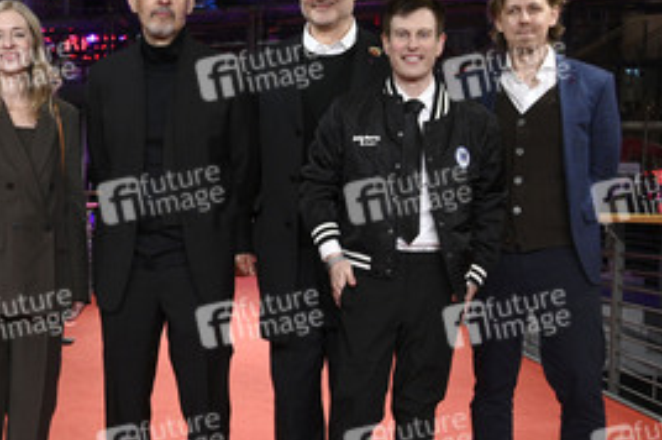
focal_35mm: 64
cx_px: 194
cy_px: 257
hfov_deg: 31.1
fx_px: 1175
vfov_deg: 21.2
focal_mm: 38
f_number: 5.6
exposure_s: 1/250
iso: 4000
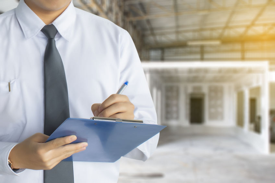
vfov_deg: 34.2
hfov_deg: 49.6
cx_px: 138
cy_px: 92
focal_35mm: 39
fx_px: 298
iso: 320
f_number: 7.1
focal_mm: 26
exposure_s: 1/60
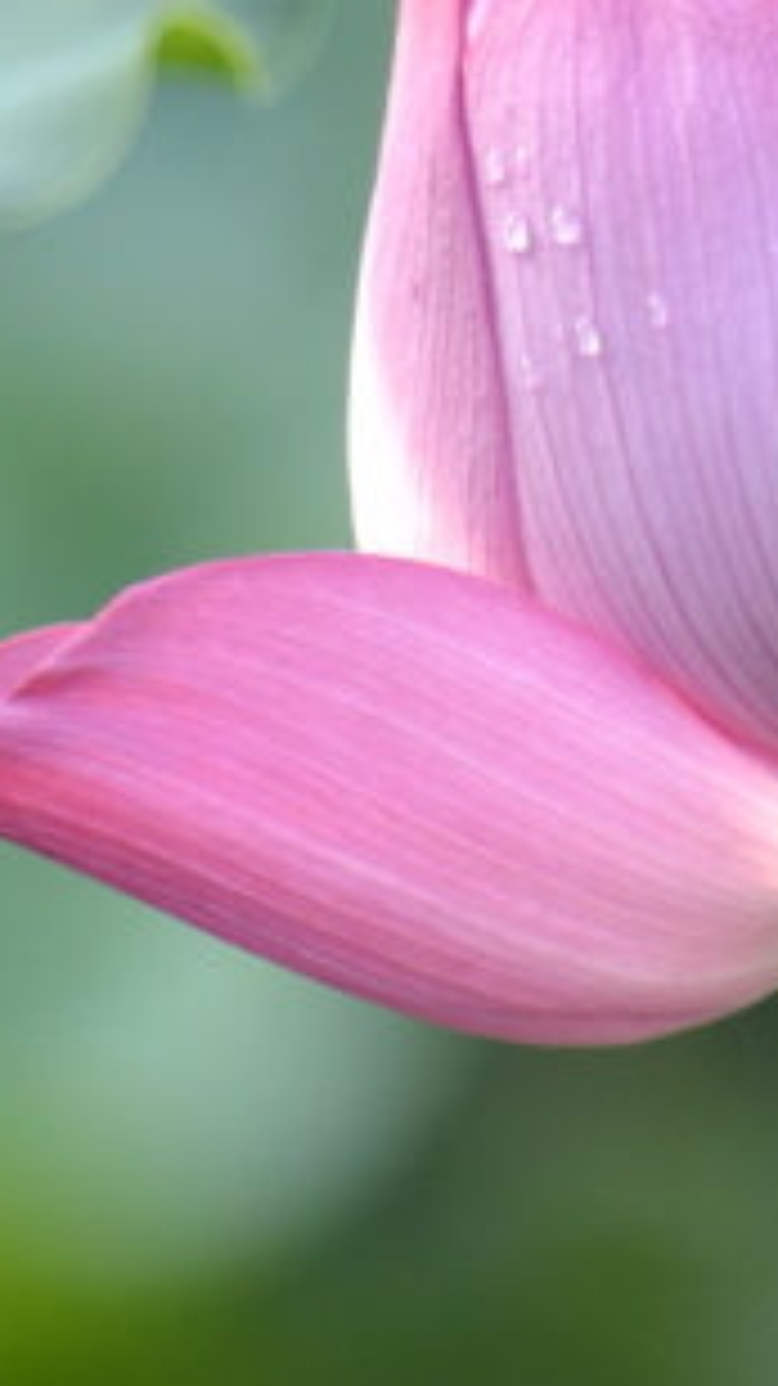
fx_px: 49822
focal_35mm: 1357
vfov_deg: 1.6
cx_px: 715
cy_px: 216
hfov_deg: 0.9
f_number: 5.6
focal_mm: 260
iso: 400
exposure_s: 1/160
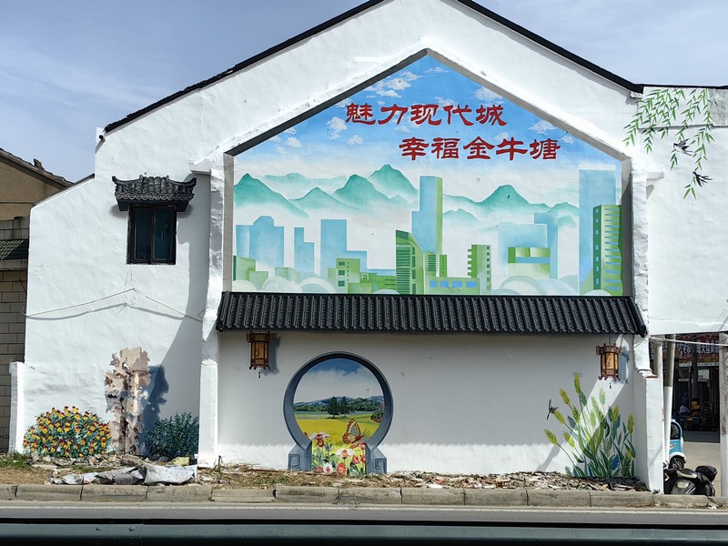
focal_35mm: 47
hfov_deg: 40.4
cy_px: 273
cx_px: 364
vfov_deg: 30.9
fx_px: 988
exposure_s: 1/4255
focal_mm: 6.35
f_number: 2
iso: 50
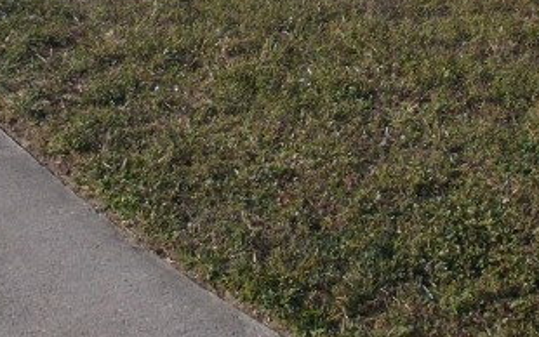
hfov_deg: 22.7
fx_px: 1337
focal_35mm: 91
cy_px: -108
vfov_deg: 13.8
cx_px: 341
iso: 80
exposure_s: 1/200
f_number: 8
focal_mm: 4.6
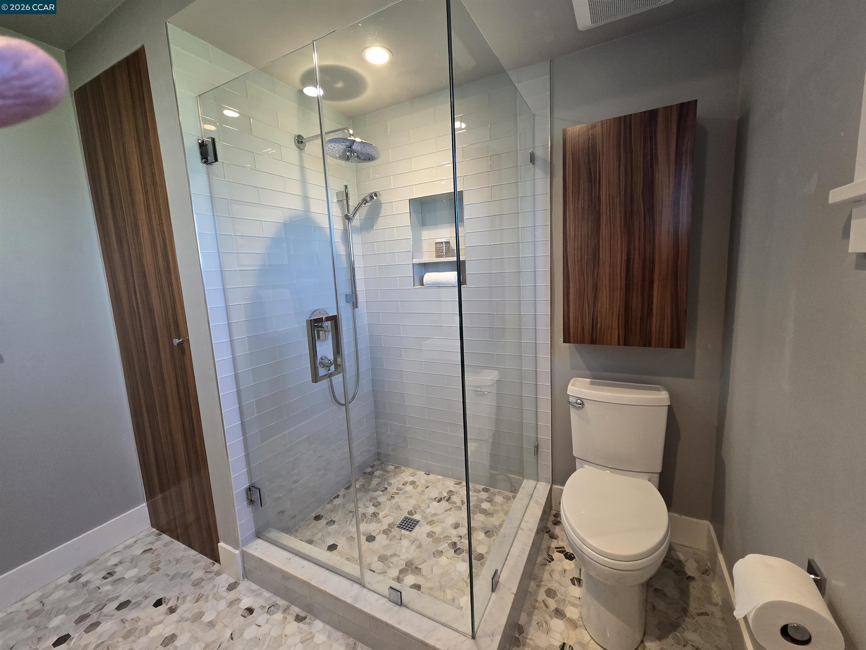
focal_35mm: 13
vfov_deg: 89.9
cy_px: 325
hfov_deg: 106.2
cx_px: 433
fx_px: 325
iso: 200
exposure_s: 1/60
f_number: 2.2
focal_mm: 2.2
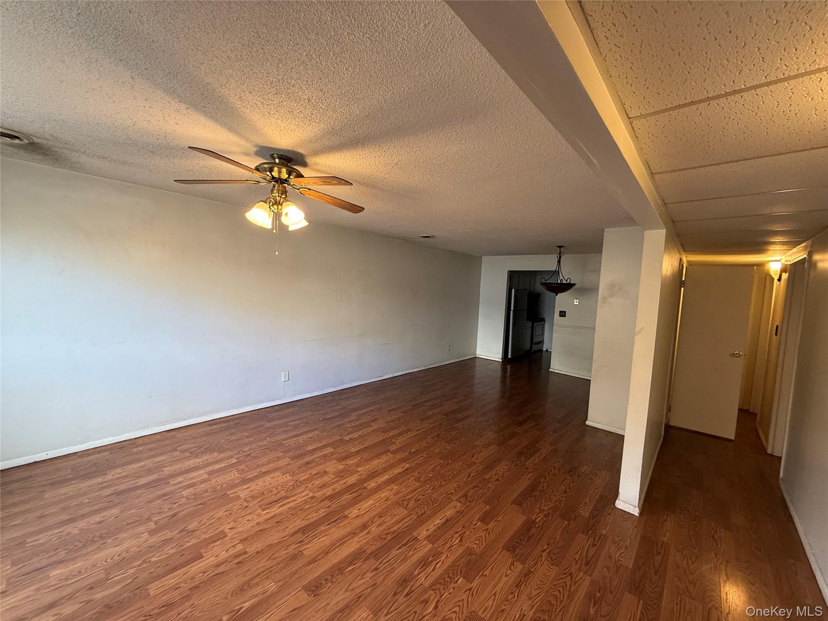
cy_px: 310
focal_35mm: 14
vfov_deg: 85.7
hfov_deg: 102.1
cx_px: 414
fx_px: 335
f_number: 2.2
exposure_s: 1/60
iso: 250
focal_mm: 2.22
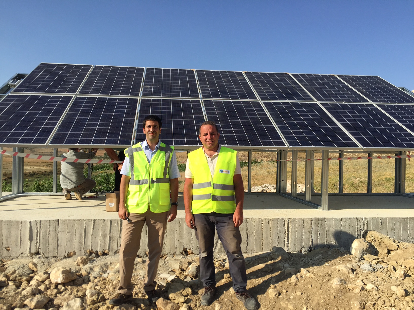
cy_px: 155
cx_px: 207
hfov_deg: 61.7
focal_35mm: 29
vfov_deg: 48.2
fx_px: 347
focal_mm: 4.15
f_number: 2.2
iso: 32
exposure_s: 1/1980
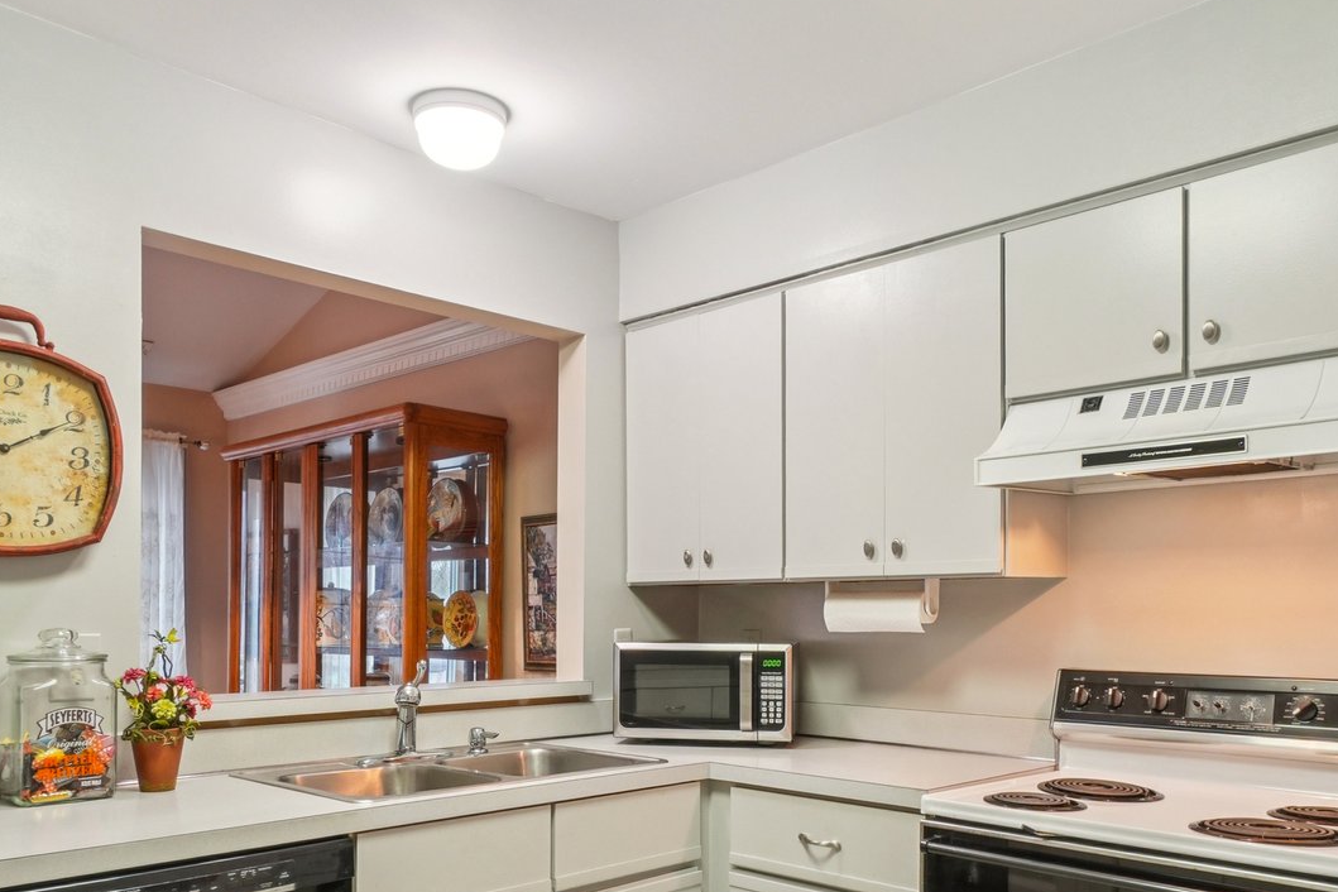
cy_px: 621
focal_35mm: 29
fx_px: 1078
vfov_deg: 44.1
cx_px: 658
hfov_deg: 63.7
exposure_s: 1/8
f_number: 8
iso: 400
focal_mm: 10
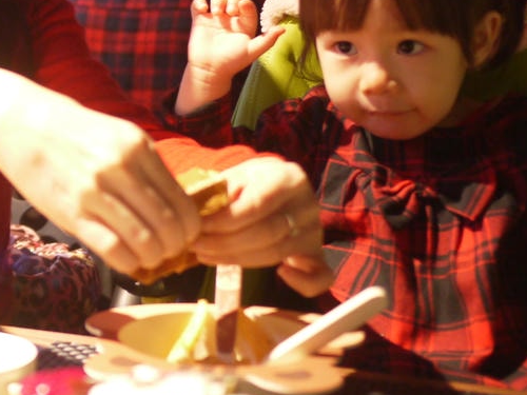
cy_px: -12
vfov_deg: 15.1
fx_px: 1462
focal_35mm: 96
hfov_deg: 19.9
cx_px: 27
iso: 500
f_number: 1.7
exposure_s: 1/60
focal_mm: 20
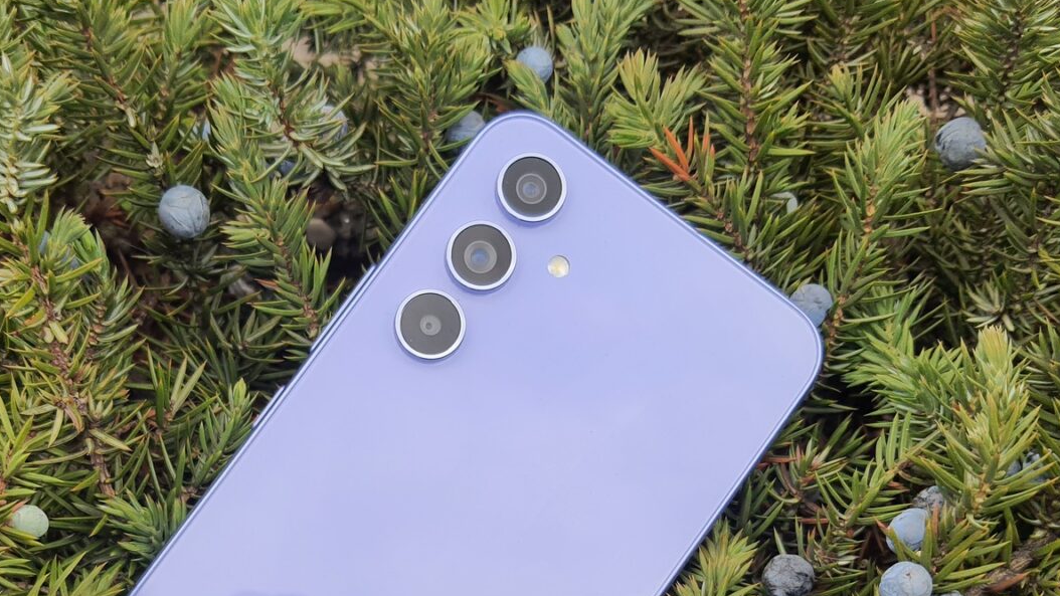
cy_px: 559
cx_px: 444
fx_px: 1209
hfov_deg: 47.2
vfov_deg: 26.6
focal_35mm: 43
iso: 50
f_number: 1.7
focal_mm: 4.32
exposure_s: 1/540
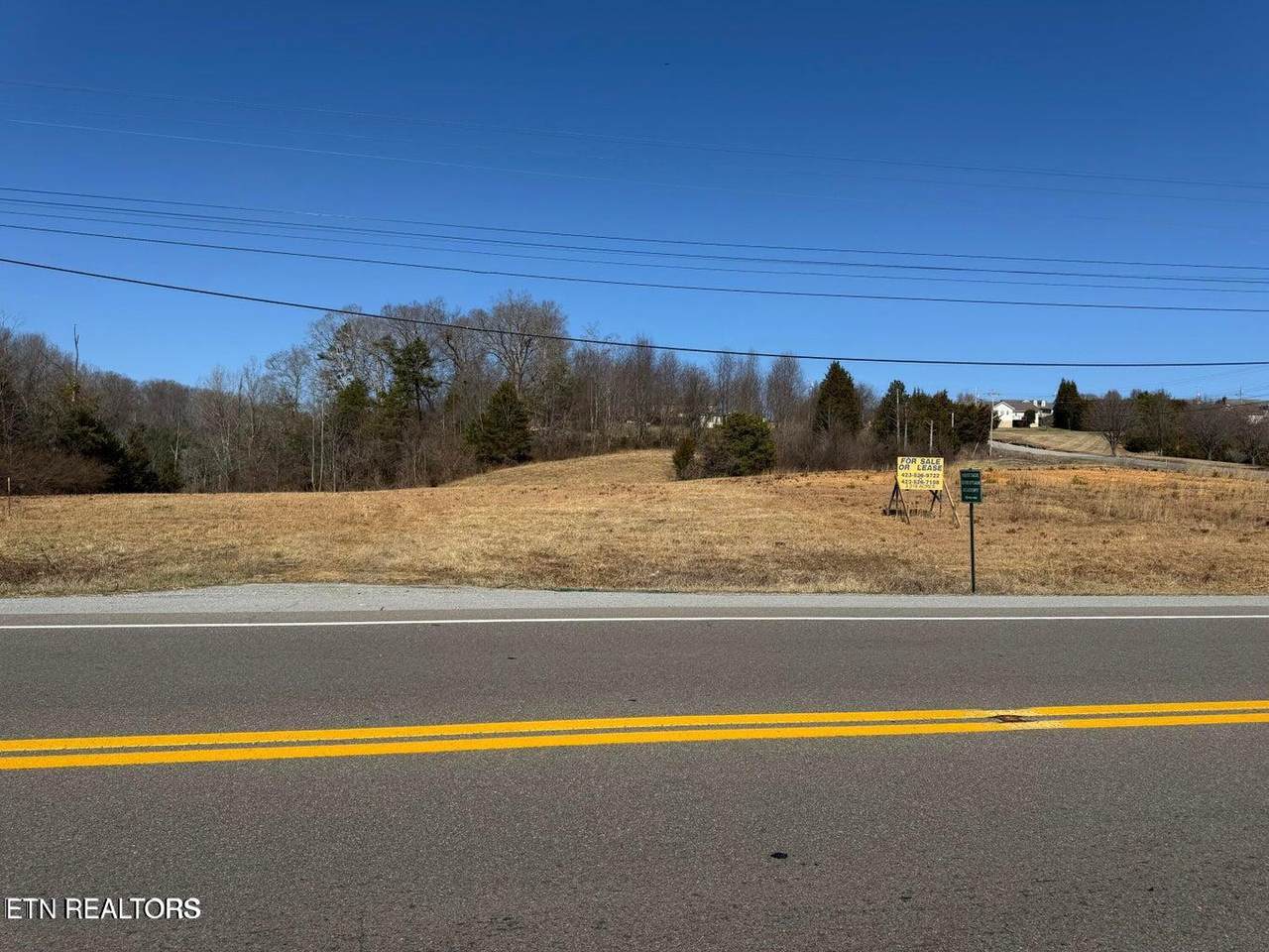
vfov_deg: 56.8
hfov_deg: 71.6
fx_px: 880
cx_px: 634
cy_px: 476
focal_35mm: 24
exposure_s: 1/6711
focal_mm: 6.76
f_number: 1.78
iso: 80
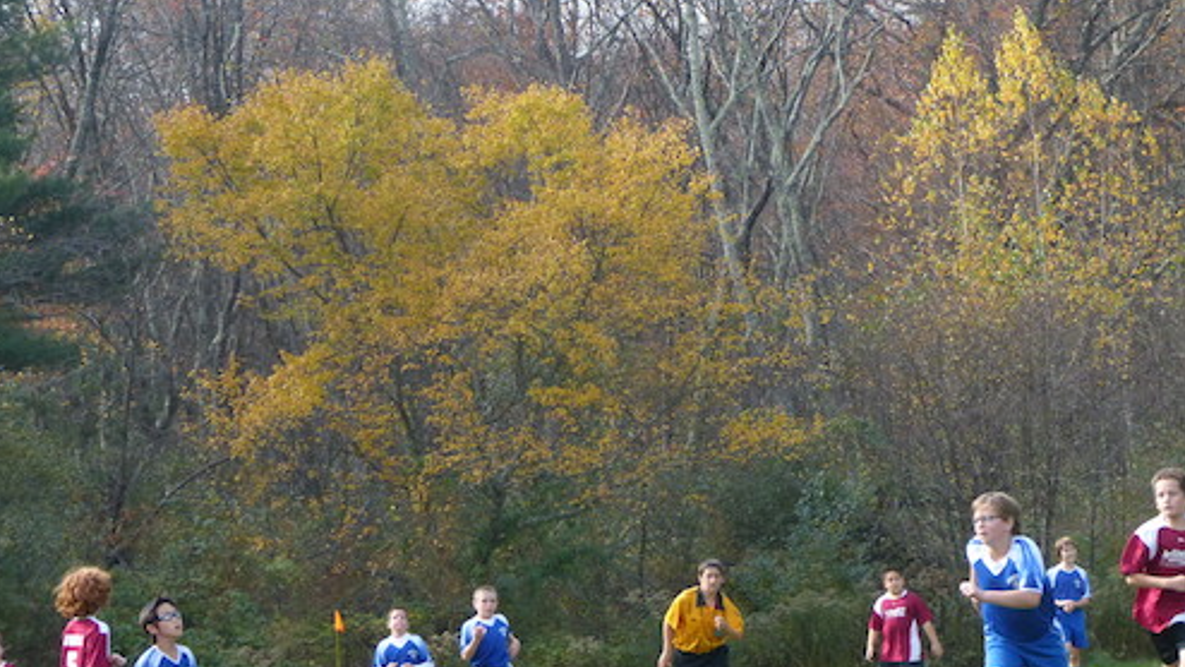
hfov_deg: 12.4
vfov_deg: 7.0
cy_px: 214
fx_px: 5437
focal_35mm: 173
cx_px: 548
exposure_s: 1/500
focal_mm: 26.5
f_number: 2.8
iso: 320
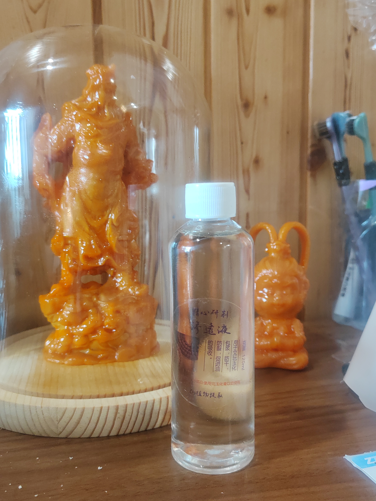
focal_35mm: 34
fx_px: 492
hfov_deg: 41.8
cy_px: 250
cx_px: 188
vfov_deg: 54.0
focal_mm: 5.52
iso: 640
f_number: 1.9
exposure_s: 1/50
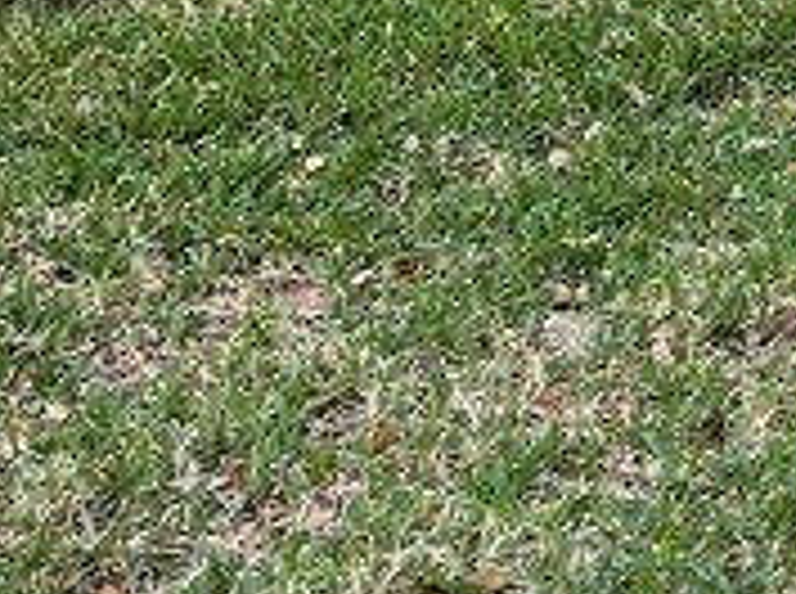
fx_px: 3328
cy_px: -855
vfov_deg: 9.1
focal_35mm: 145
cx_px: 1866
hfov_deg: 11.5
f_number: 1.6
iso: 32
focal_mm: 5.1
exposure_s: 1/642
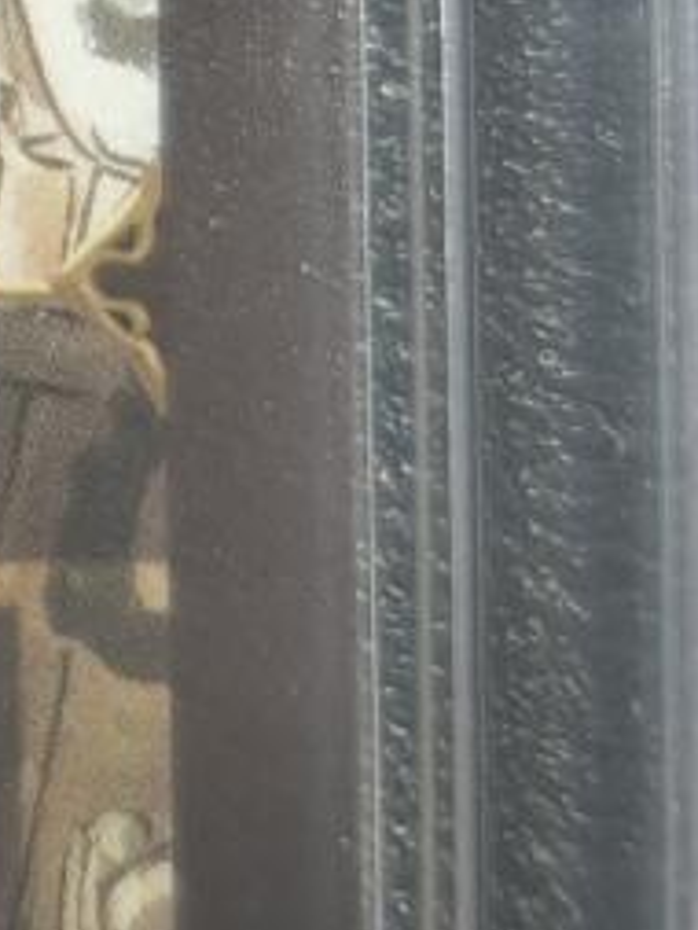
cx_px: -1161
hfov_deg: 7.4
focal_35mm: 185
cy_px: -437
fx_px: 4970
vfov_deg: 10.3
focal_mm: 4.94
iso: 500
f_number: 1.5
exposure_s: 1/50
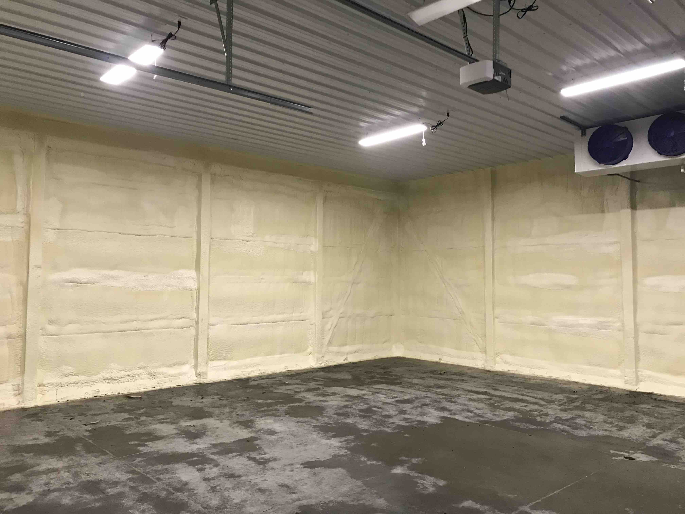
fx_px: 554
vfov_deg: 49.7
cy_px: 257
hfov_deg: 63.4
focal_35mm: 28
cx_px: 342
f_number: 1.8
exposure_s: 1/15
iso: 50
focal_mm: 3.99
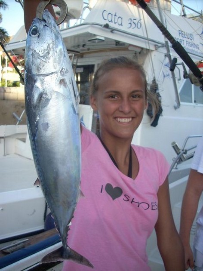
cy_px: 136
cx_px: 102
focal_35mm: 37
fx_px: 290
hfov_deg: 38.6
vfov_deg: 50.2
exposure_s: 1/155
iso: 64
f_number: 2.8
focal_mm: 6.2
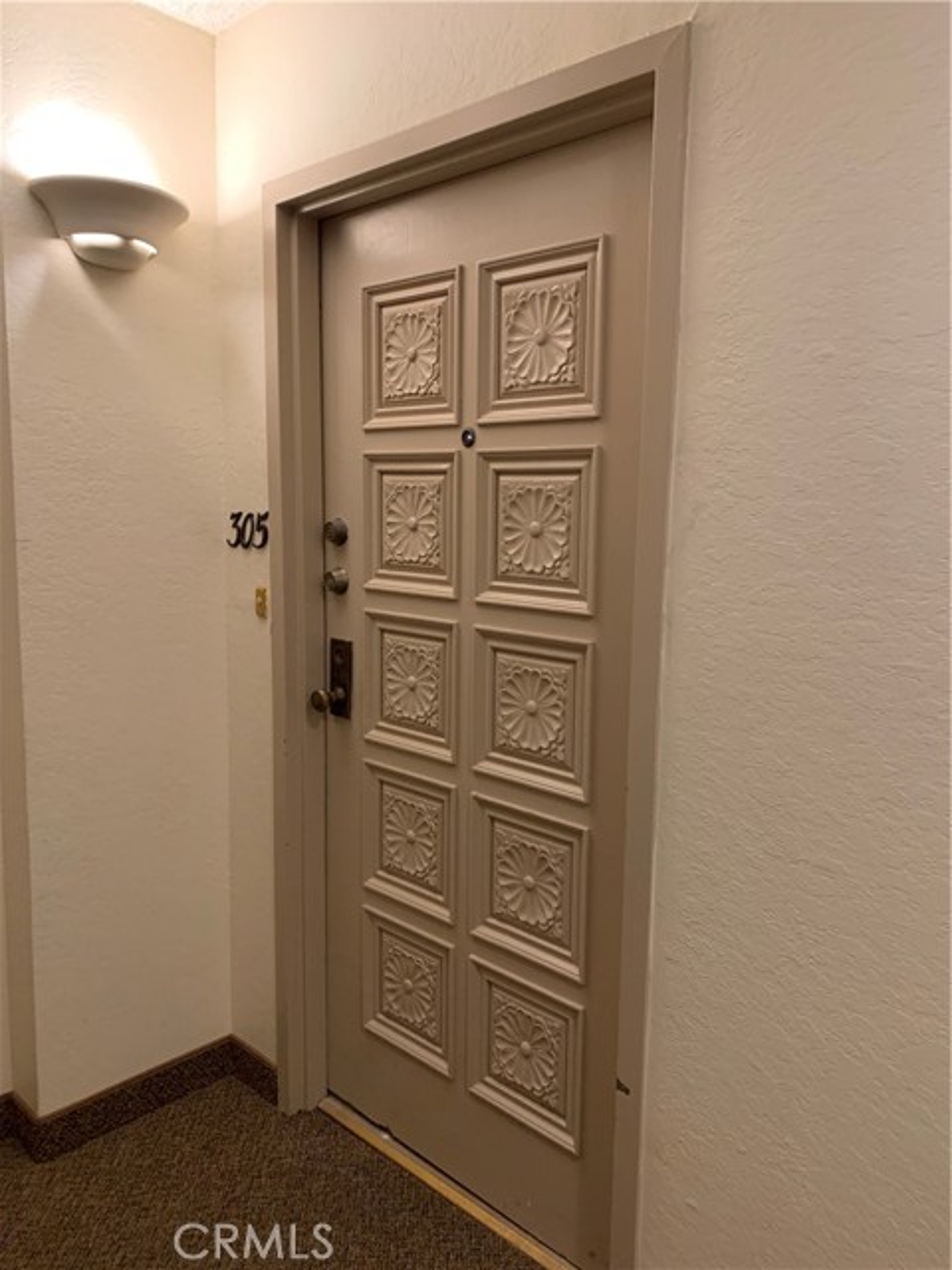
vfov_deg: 67.3
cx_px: 476
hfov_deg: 53.1
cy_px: 635
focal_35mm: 26
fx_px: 953
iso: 320
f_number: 1.8
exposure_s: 1/60
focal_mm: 4.25
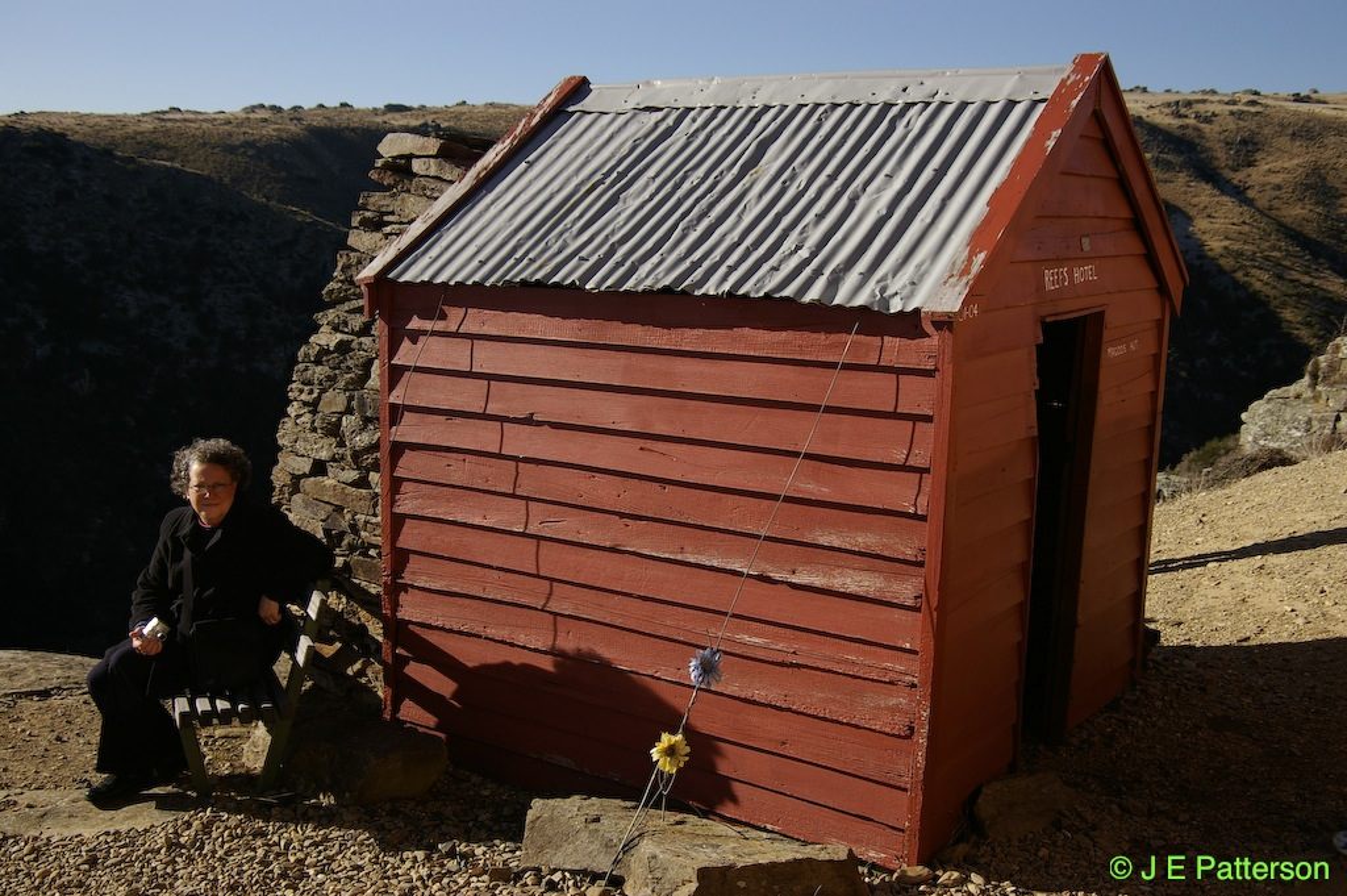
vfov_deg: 34.2
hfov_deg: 49.6
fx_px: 1458
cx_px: 674
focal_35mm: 39
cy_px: 448
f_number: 6.3
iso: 200
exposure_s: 1/200
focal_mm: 26
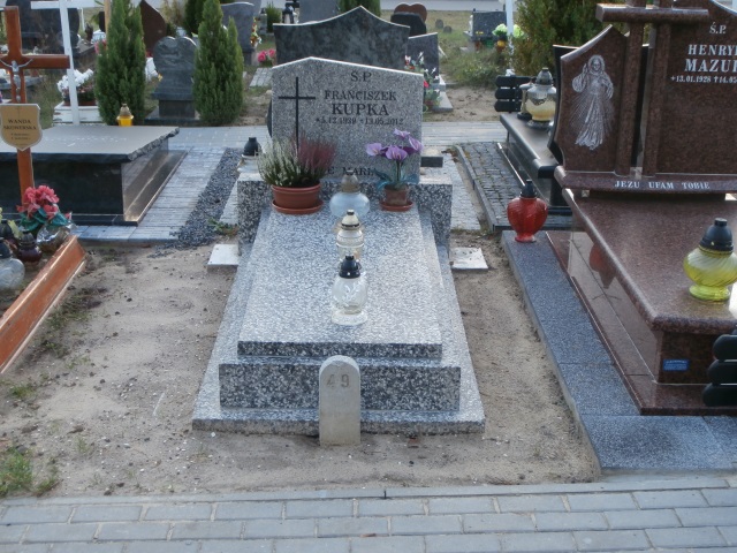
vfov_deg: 30.9
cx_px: 368
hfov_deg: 40.4
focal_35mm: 47
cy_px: 276
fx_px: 1001
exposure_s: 1/50
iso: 100
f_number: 4.2
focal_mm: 8.29
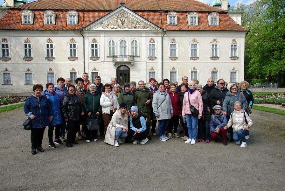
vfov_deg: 42.4
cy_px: 96
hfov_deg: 60.2
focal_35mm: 31
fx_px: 246
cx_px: 142
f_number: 9.5
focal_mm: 21
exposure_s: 1/60
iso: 100
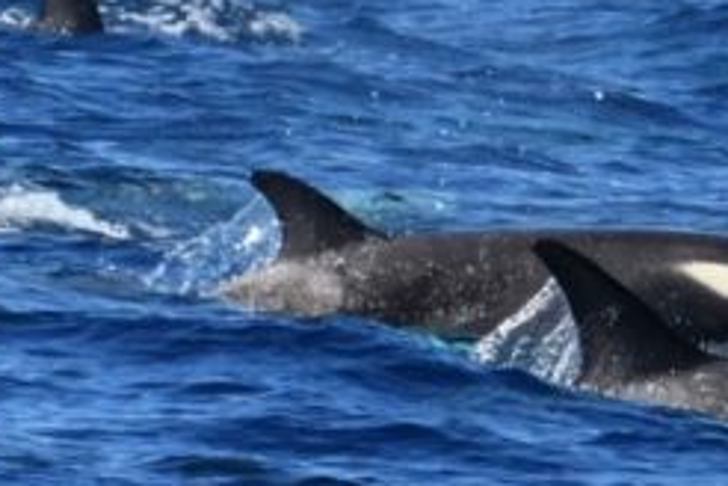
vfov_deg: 1.5
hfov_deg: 2.3
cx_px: 906
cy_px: 573
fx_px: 18381
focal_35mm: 909
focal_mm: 280
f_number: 5.6
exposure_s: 1/8000
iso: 1250
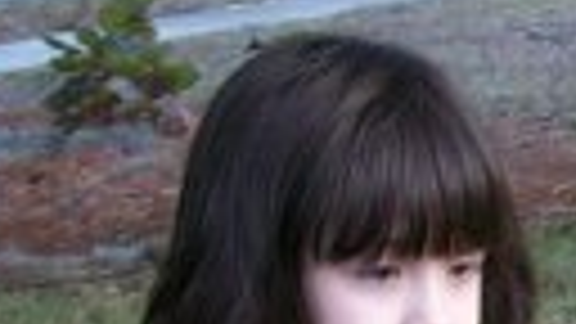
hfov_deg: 12.2
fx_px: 2490
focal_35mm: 163
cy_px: 842
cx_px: 999
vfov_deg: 6.9
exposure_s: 1/30
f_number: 2.9
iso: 115
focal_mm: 5.7
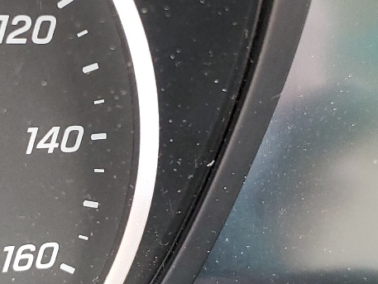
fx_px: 994
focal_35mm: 91
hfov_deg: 21.2
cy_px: 195
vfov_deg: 16.2
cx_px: 64
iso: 148
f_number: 1.5
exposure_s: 1/60.2
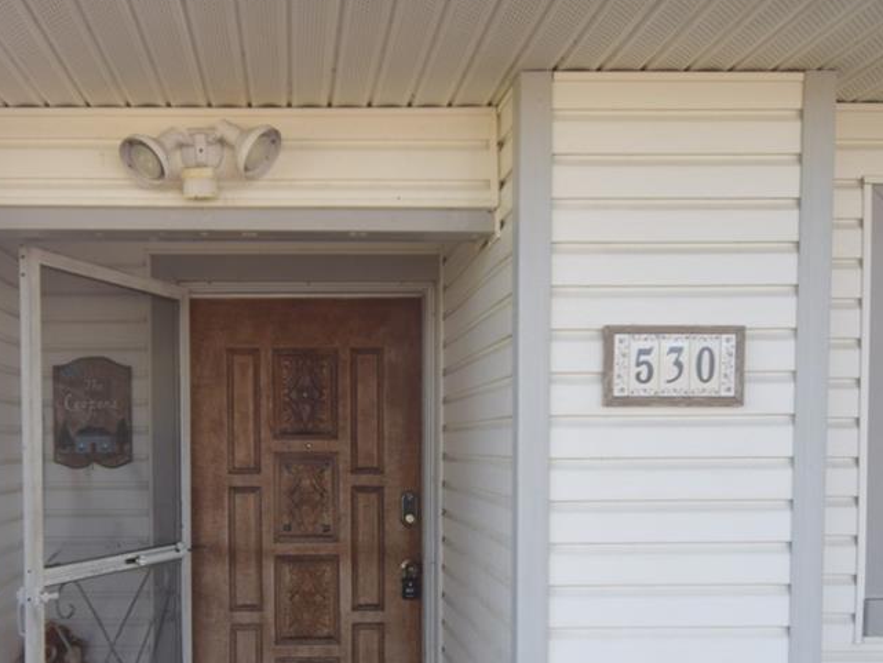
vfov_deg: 38.9
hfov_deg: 50.7
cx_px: 314
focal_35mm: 36
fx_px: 918
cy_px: 471
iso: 200
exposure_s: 1/125
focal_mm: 10
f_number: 3.5
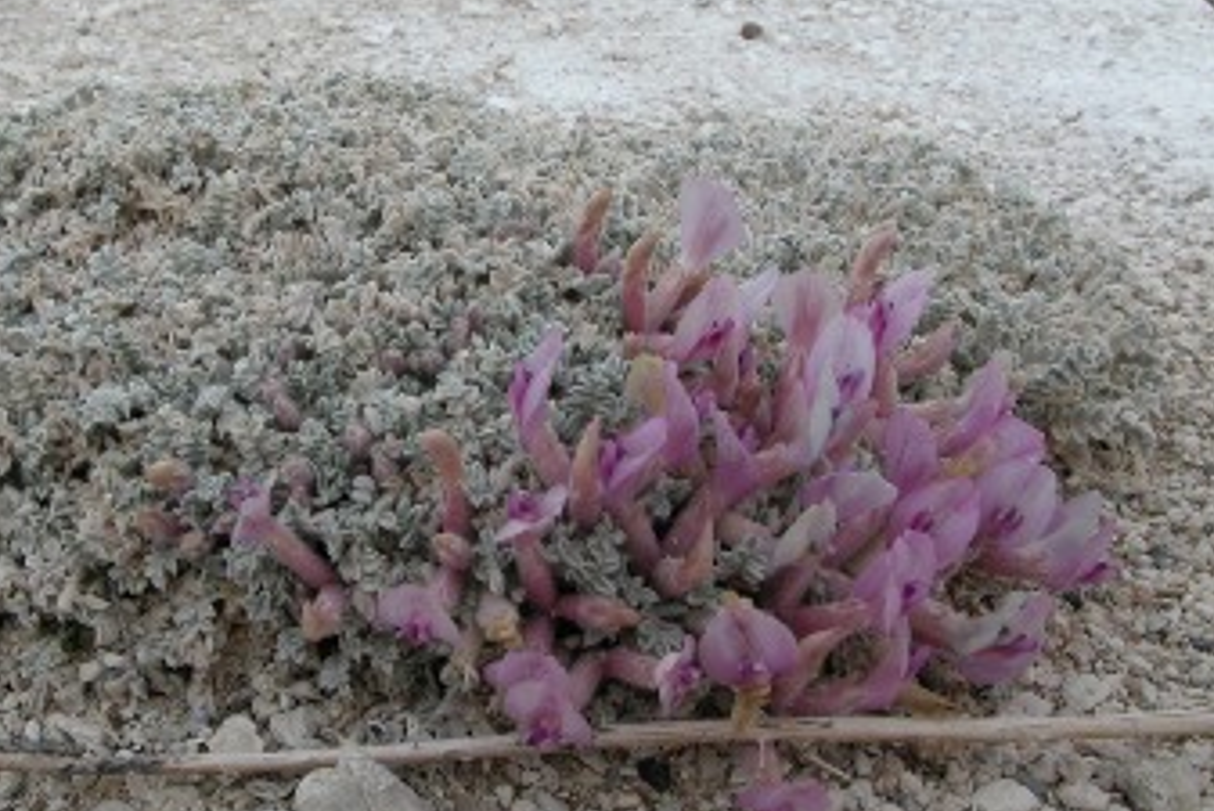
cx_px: 450
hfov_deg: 41.6
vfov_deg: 28.7
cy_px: 389
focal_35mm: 47
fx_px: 1586
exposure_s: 1/277
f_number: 6.3
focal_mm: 8.9
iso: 100
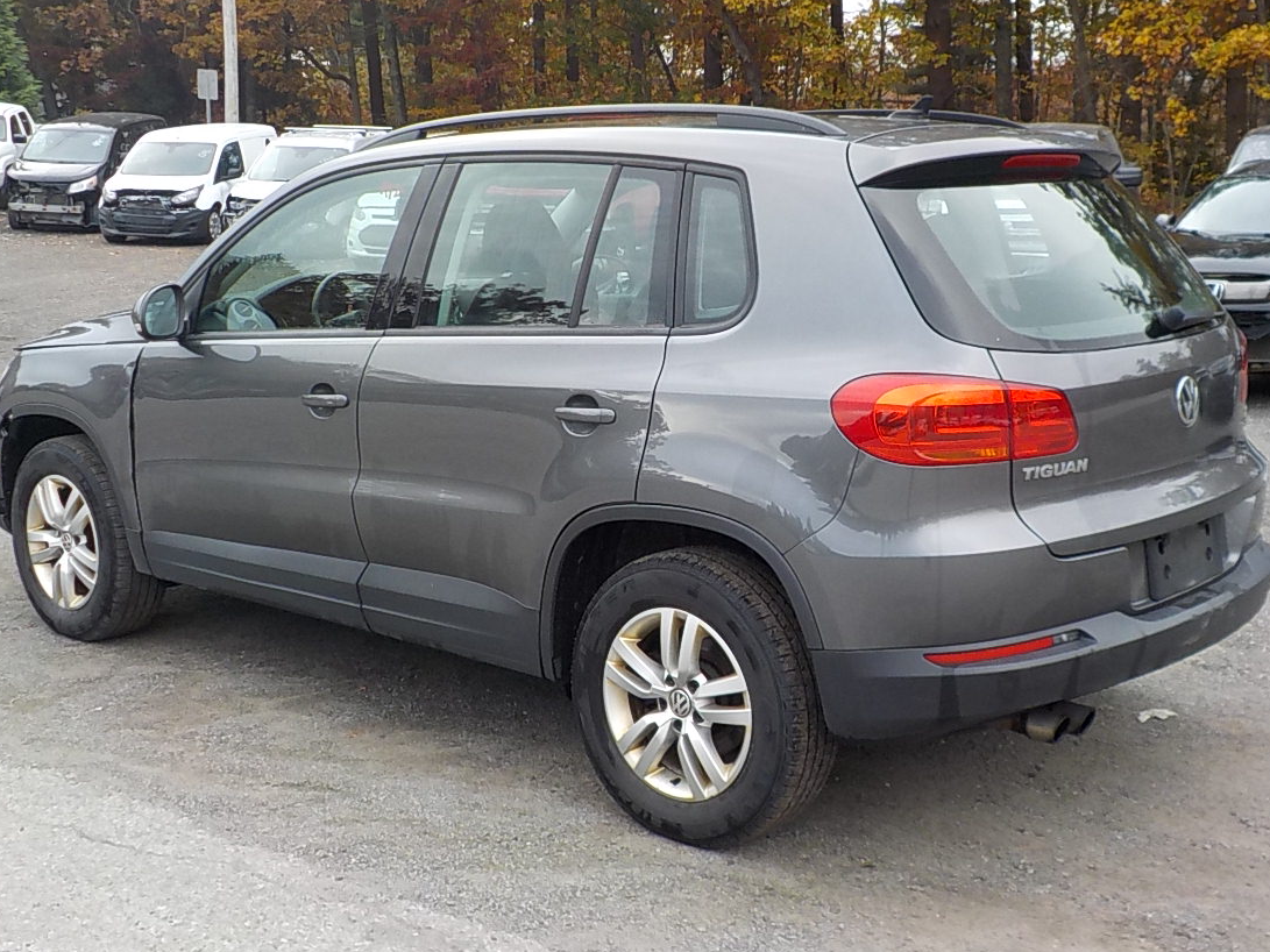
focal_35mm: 44
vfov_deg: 32.8
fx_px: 1614
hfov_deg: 42.9
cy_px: 426
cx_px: 710
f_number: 3.3
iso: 125
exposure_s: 1/200
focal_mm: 4.1
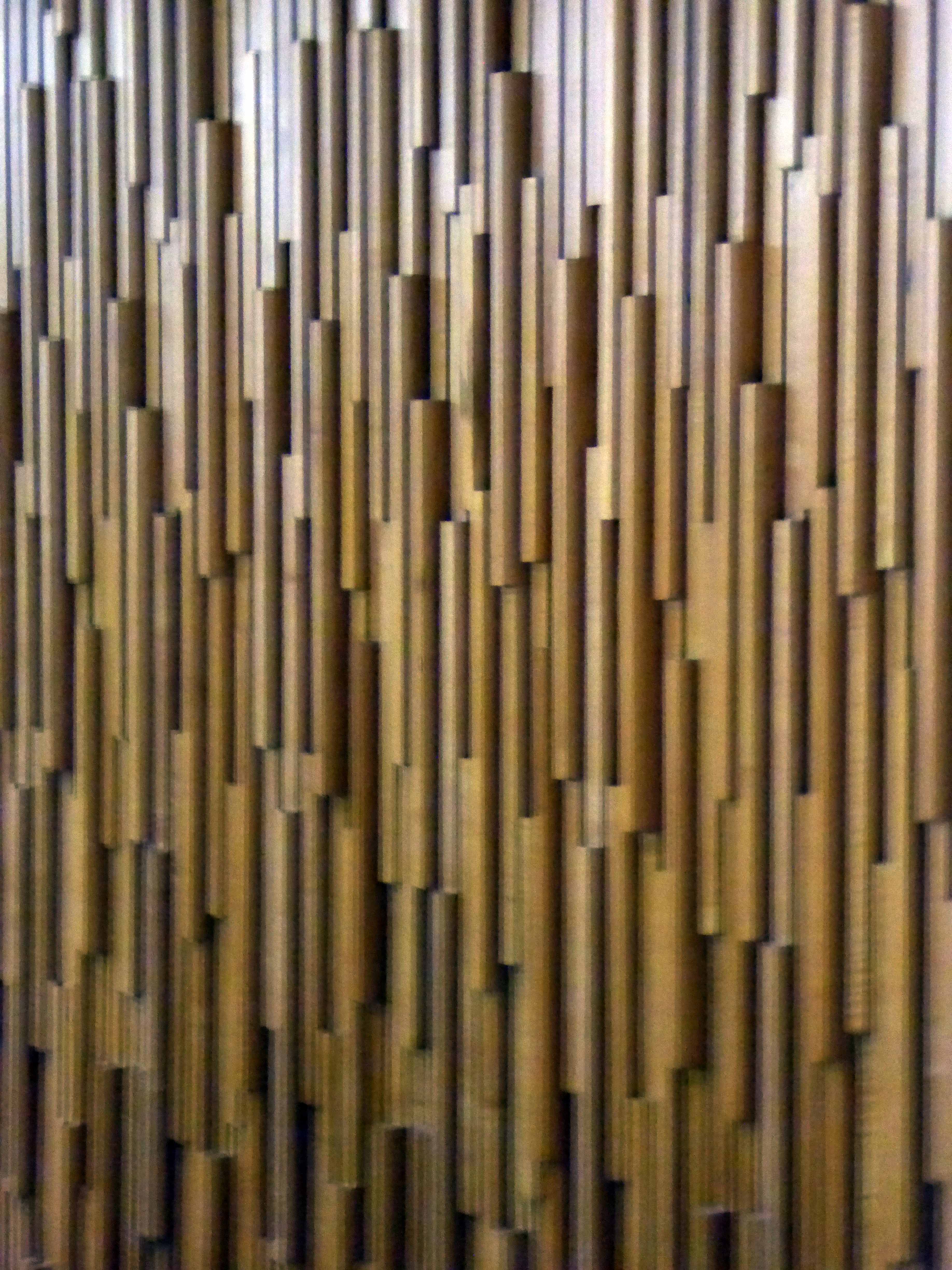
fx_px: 3337
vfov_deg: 21.5
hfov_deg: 16.2
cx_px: 476
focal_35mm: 91
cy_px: 635
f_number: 4.8
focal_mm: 15
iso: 1600
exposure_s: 1/4
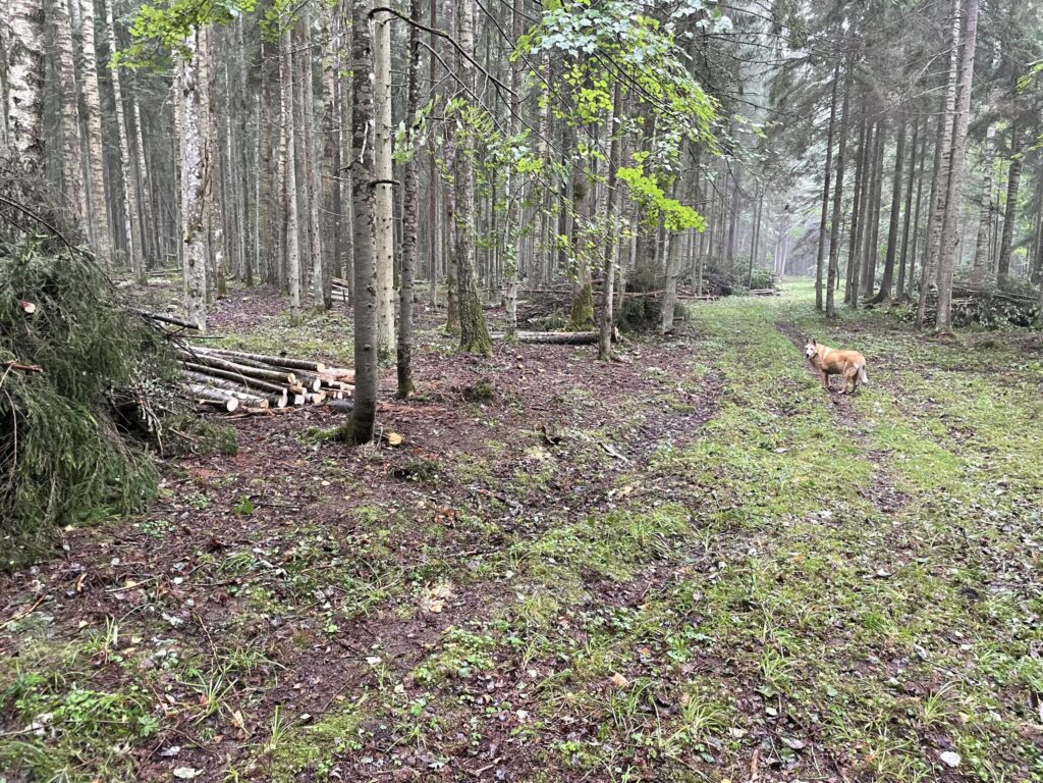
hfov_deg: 67.3
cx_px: 522
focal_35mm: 26
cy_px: 392
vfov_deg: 53.1
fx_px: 783
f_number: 1.6
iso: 250
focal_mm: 4.2
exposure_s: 1/60
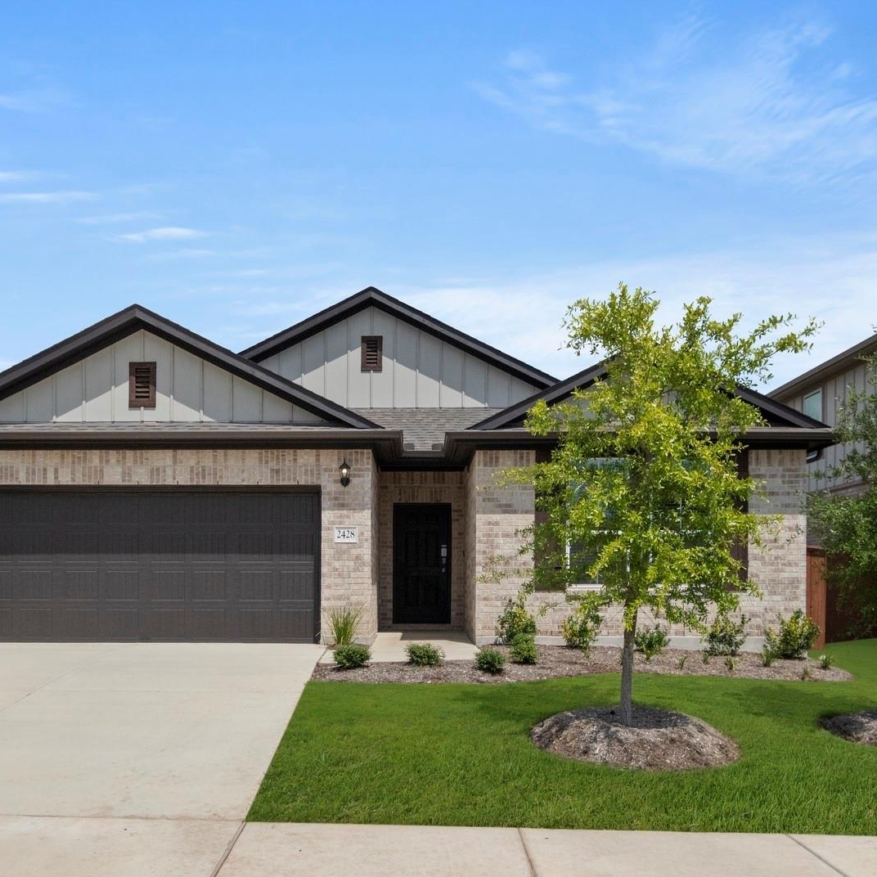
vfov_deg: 59.1
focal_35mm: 27
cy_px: 440
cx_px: 370
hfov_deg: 58.8
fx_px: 774
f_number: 8
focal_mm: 14
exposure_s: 1/3200
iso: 400
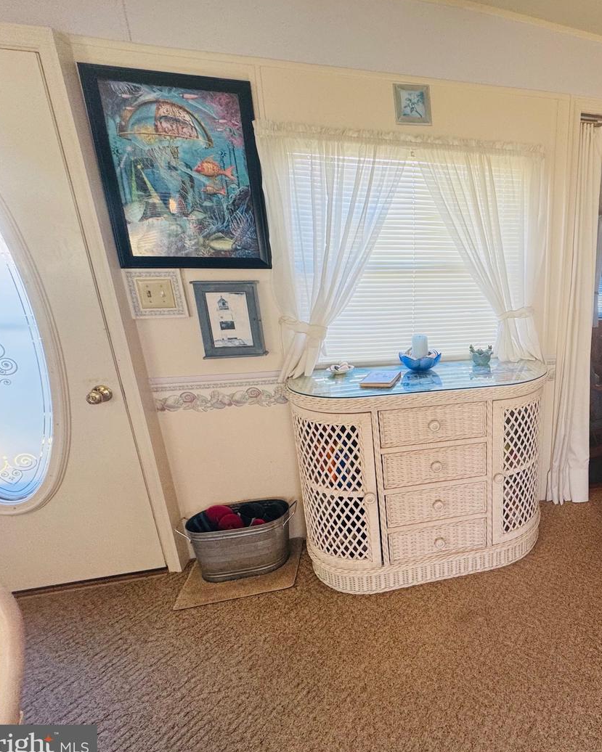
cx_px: 492
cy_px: 375
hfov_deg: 63.9
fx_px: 423
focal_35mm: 19
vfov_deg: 83.3
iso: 160
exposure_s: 1/120
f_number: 2.2
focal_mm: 2.22
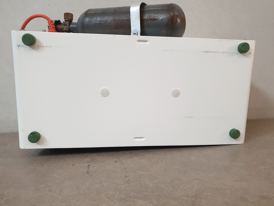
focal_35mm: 26
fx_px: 206
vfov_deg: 53.1
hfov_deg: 67.3
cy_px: 103
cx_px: 137
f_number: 2.4
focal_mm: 4.3
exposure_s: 1/50
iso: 250
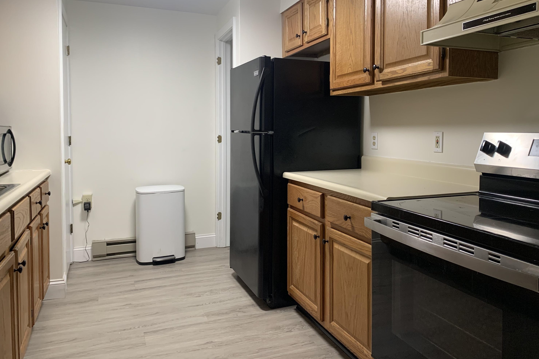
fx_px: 419
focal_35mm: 28
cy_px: 152
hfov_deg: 65.5
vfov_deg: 46.3
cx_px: 276
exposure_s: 1/60
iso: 125
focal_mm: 4.25
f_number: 1.8
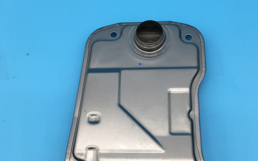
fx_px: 295
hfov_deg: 47.2
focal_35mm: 42
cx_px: 131
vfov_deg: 30.1
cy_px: 117
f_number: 2.2
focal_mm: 4.15
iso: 32
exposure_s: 1/120
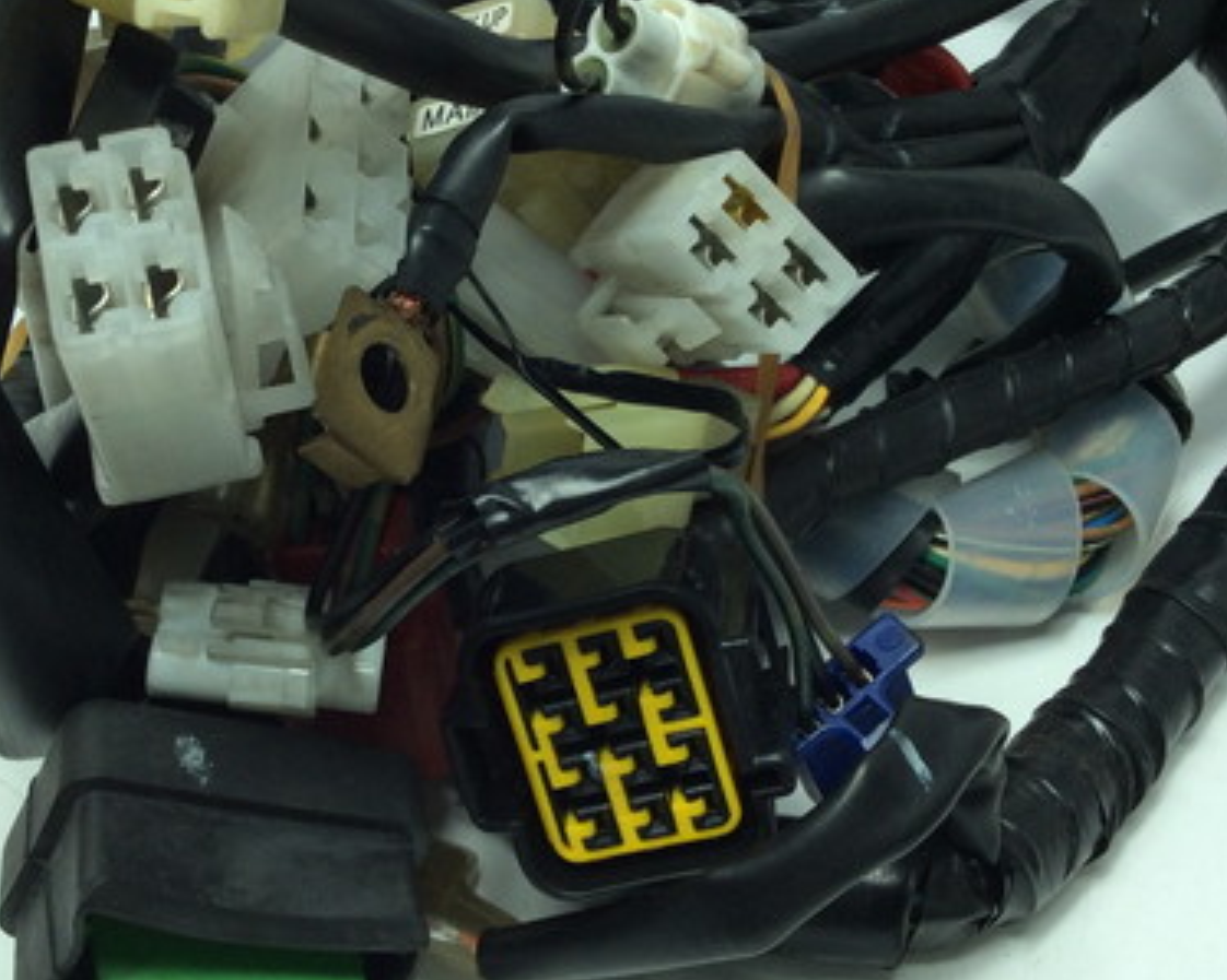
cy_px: 439
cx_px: 446
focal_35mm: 50
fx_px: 1815
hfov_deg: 37.1
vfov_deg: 30.2
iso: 32
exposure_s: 1/306
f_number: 2.4
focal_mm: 3.3
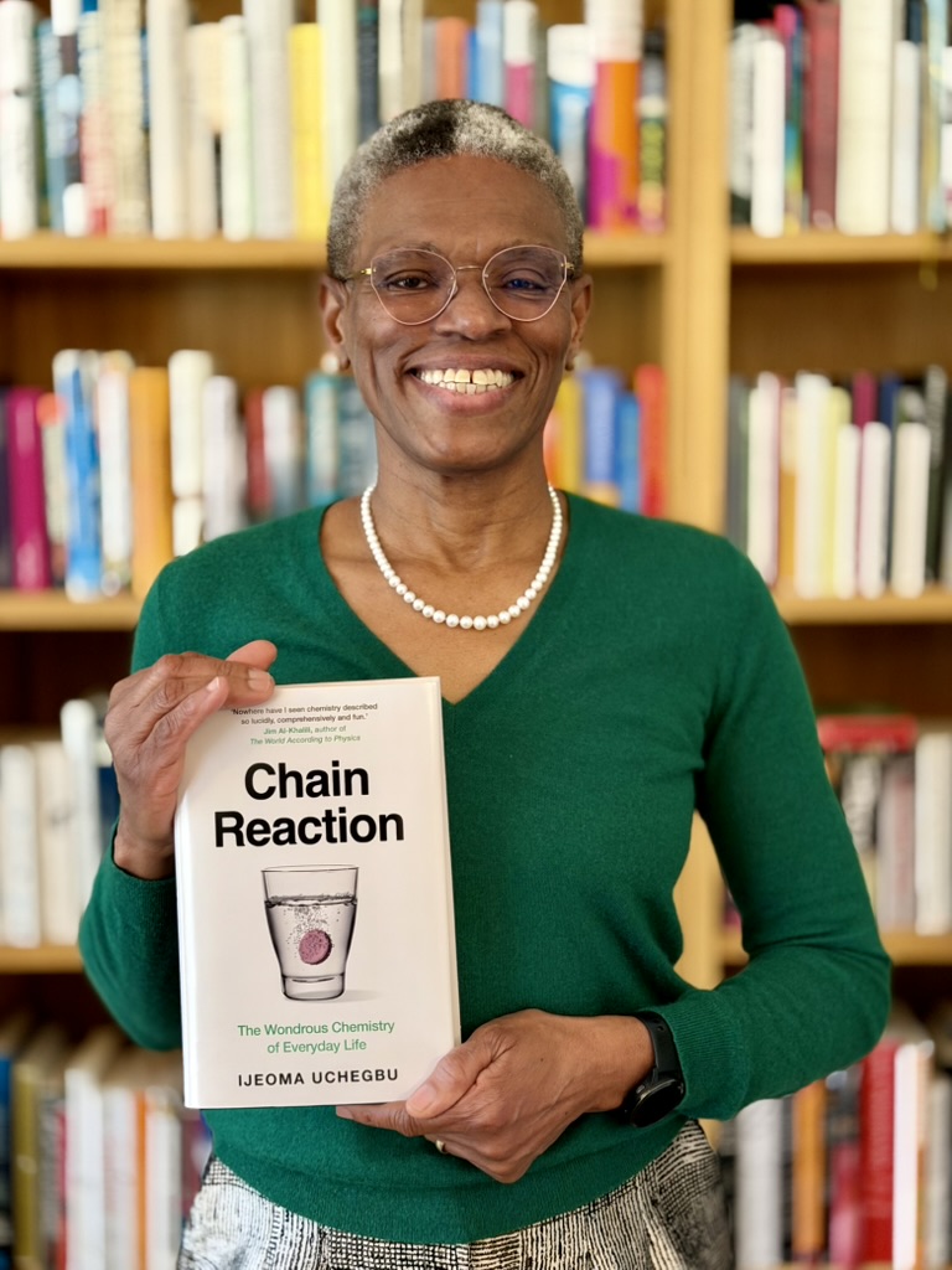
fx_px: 1760
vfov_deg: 39.7
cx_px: 476
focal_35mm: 48
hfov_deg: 30.3
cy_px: 635
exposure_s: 1/33
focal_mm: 6.76
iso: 400
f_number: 1.78
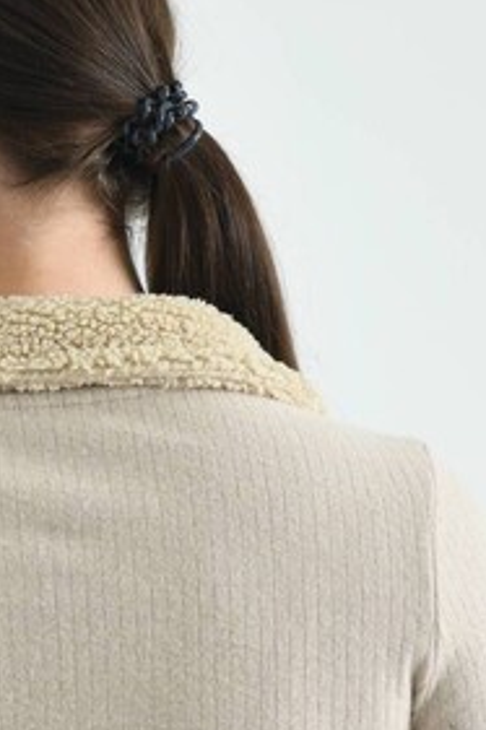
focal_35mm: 187
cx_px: 57
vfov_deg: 10.9
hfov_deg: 7.3
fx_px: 3791
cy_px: 699
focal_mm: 70
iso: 100
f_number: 6.3
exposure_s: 1/125
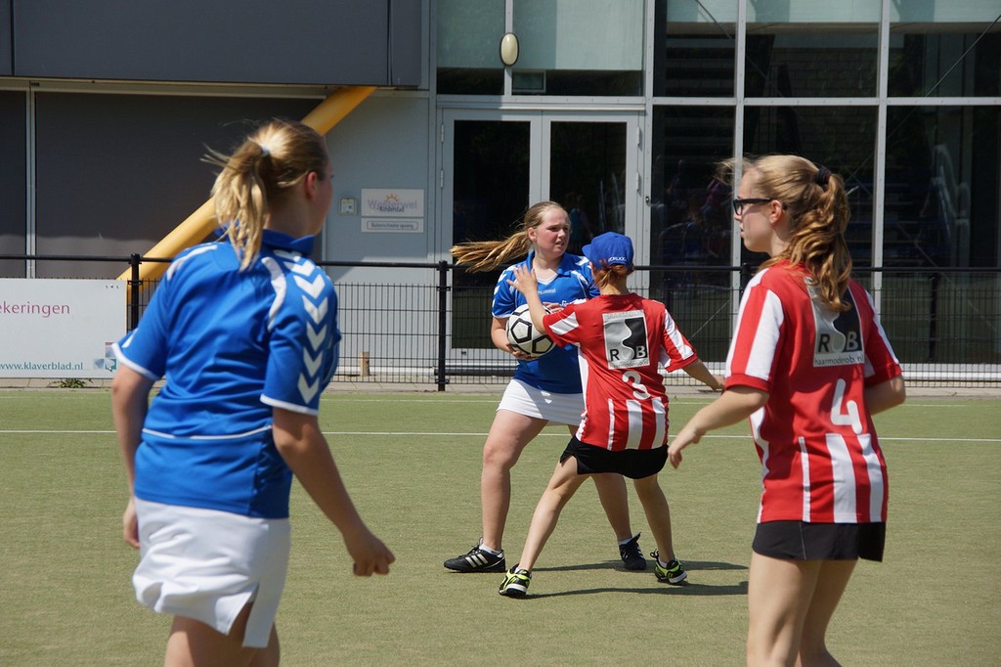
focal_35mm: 150
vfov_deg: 9.1
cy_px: 334
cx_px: 500
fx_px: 4169
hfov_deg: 13.7
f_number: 8
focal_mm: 100
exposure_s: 1/640
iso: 160
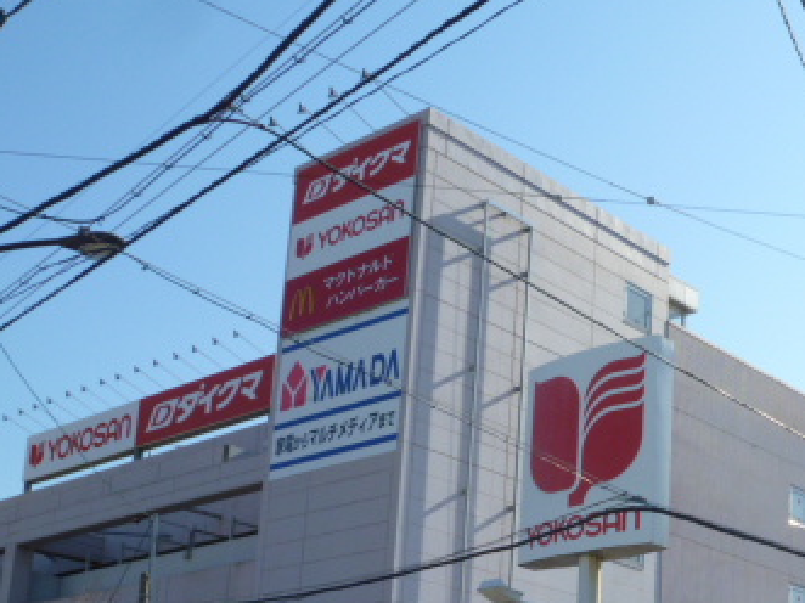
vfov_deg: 23.7
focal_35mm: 60
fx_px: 1395
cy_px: 552
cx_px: 686
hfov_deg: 31.1
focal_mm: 5.5
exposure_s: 1/500
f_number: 5
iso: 100
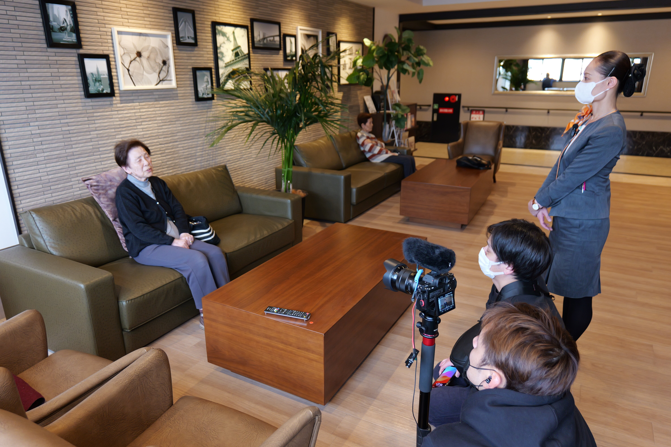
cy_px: 224
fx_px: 447
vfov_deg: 53.1
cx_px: 336
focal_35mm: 24
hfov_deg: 73.7
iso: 1600
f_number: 3.8
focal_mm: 24
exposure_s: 1/60
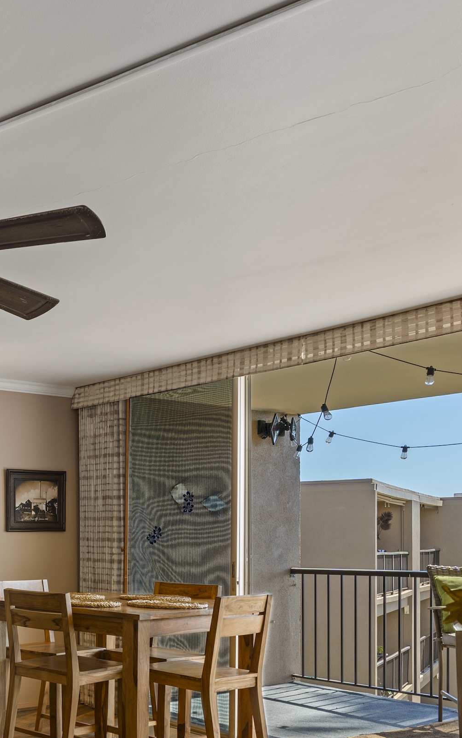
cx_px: -145
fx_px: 785
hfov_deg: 27.2
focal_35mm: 39
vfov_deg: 48.5
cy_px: 550
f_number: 8
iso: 100
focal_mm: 17
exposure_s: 1/3
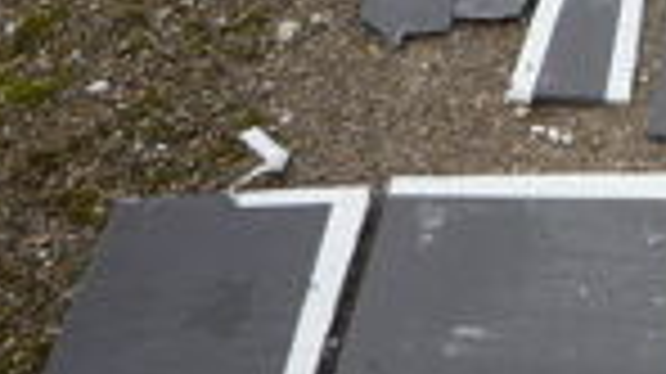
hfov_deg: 18.0
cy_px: 144
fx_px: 1871
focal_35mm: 106
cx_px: 1008
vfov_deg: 11.4
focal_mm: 5.2
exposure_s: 1/320
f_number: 4
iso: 100
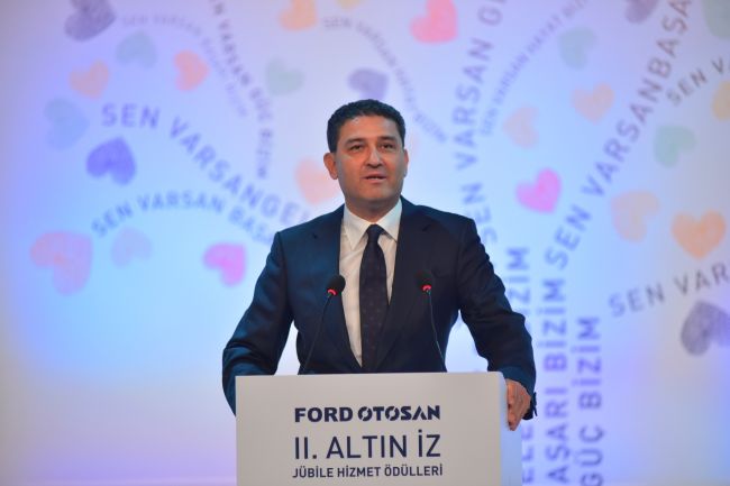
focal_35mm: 170
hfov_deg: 12.1
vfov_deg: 8.1
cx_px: 365
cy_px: 243
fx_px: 3446
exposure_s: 1/800
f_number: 3.2
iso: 1600
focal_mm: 170
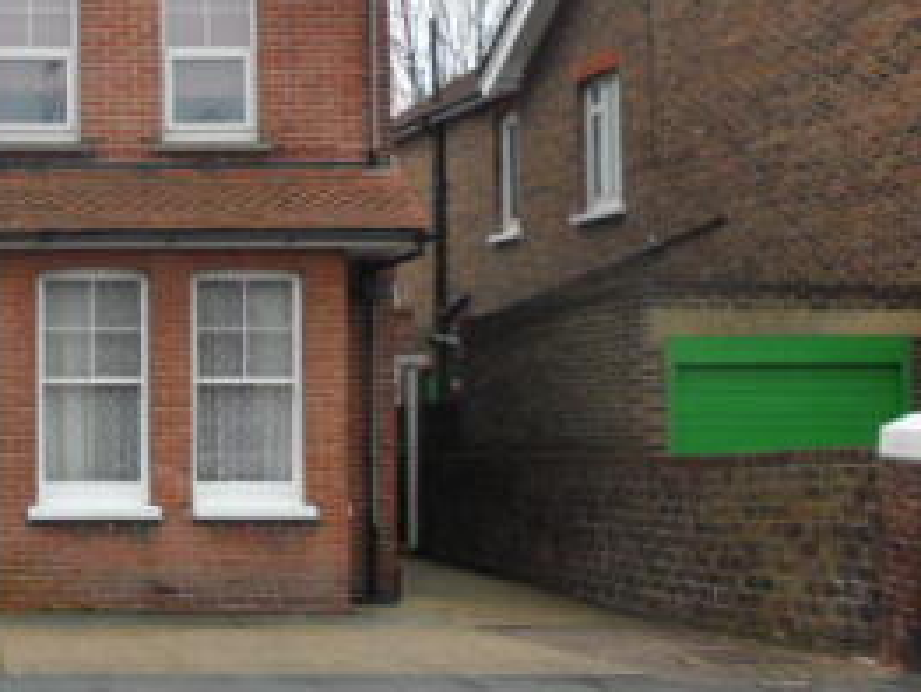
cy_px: 364
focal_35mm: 60
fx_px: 1598
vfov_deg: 24.5
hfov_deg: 29.2
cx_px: -76
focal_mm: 4.9
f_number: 3.5
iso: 80
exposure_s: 1/125
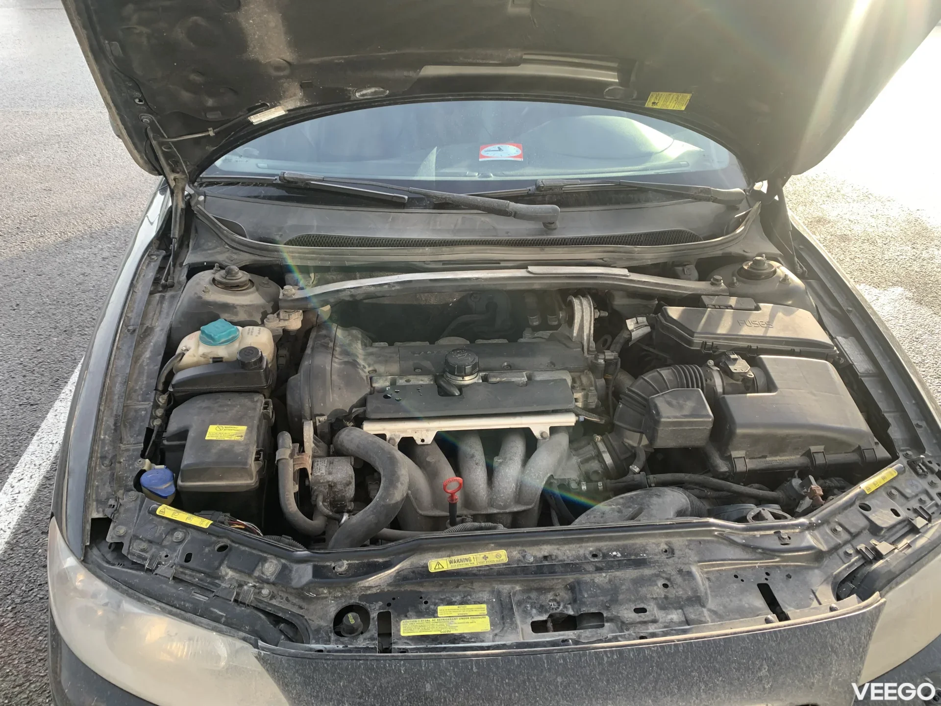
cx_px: 470
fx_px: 707
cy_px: 353
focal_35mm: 26
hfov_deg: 67.3
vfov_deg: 53.1
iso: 40
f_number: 1.8
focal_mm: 4.25
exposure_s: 1/122
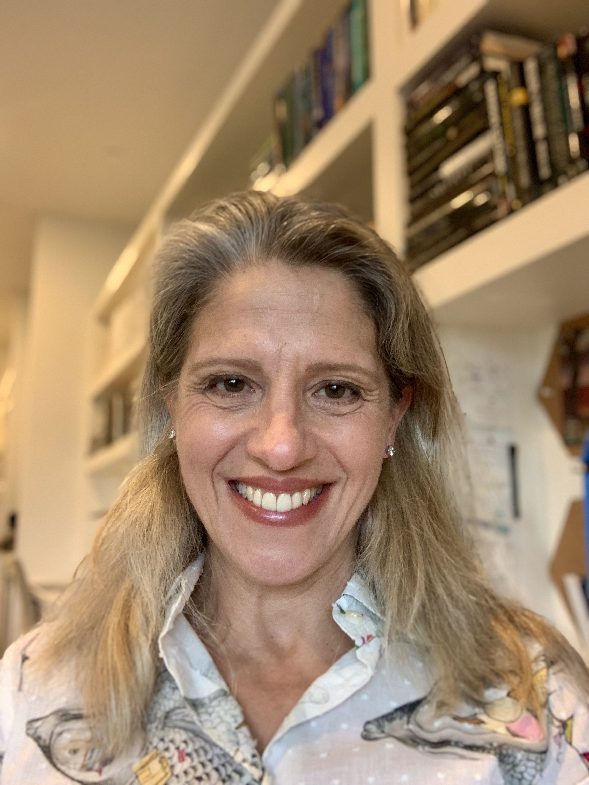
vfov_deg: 56.8
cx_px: 294
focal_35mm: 32
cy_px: 392
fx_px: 726
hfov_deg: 44.2
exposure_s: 1/30
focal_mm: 2.87
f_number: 2.2
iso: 250
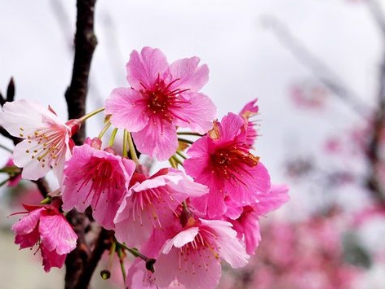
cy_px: 150
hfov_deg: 23.2
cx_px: 168
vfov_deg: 17.6
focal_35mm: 84
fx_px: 935
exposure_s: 1/800
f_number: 5.4
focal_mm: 31
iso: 200
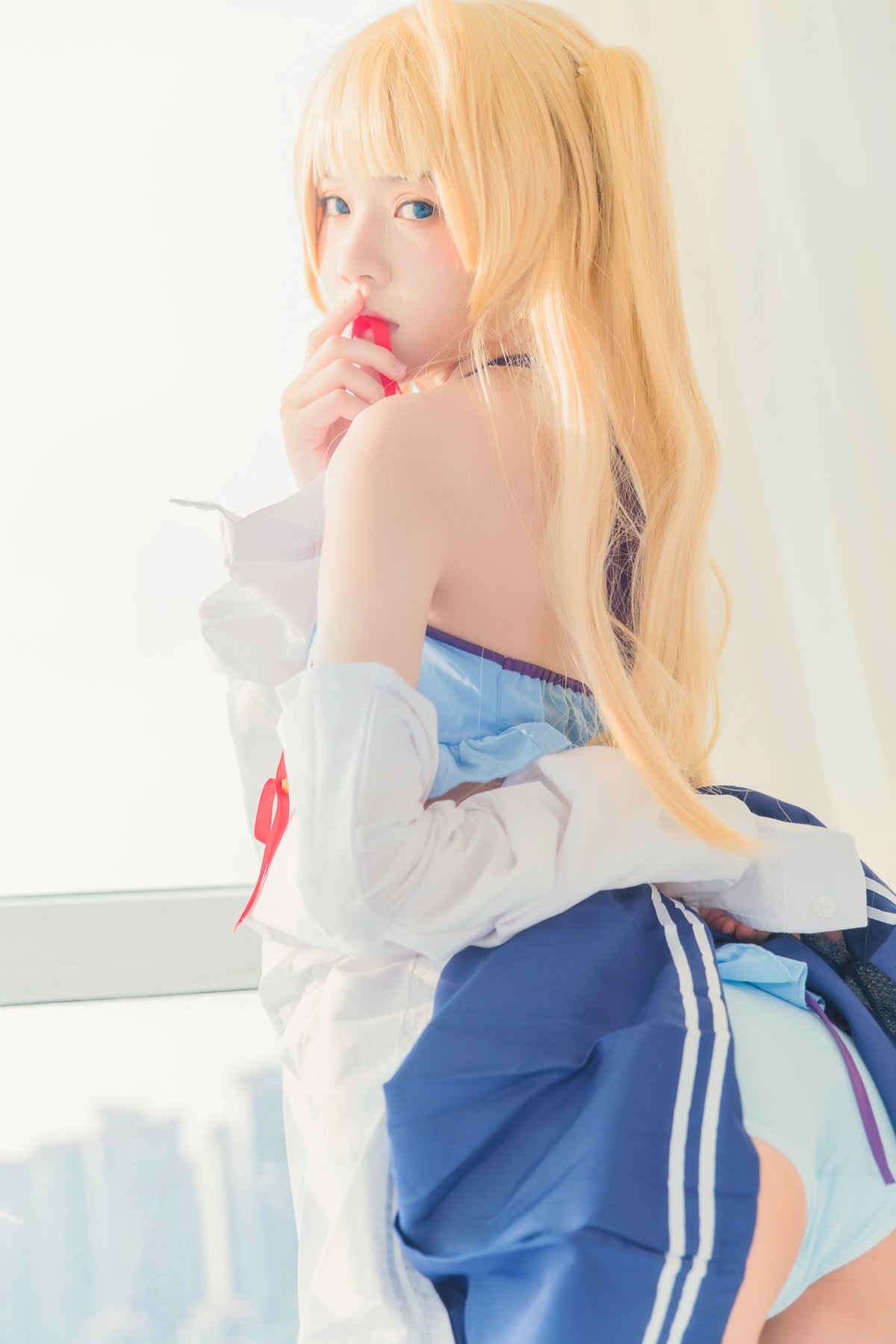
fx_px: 2052
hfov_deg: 24.6
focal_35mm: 55
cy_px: 672
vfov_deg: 36.2
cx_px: 448
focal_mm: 55
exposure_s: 1/160
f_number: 3.2
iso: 160
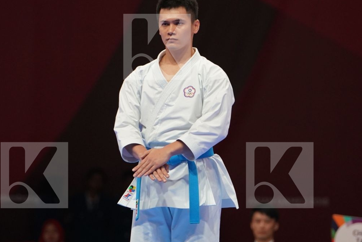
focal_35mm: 378
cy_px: 175
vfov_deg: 3.6
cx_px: 157
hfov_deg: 5.5
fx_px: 3801
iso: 1600
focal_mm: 210
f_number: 4
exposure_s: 1/500
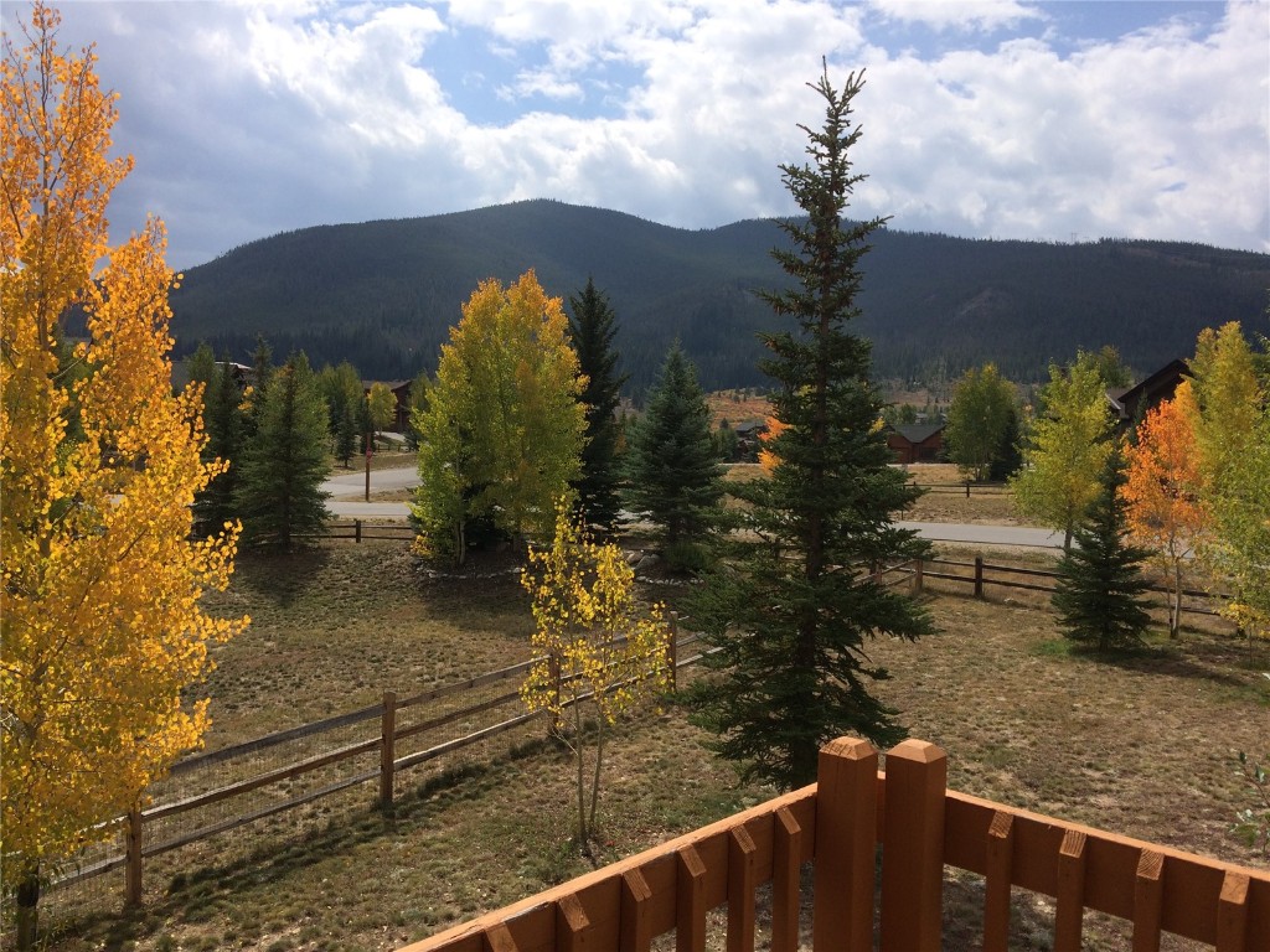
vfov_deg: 48.2
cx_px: 635
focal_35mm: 29
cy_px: 476
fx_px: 1064
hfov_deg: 61.7
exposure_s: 1/3731
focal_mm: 4.15
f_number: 2.2
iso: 32
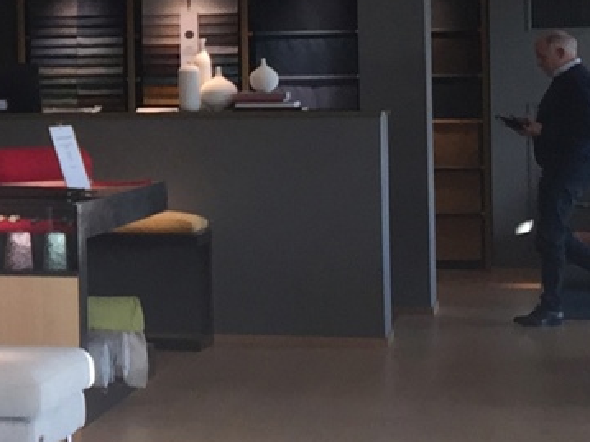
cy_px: 58
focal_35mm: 155
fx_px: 2641
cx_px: -600
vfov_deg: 9.5
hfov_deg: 11.5
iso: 40
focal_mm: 4.15
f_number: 2.2
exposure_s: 1/100
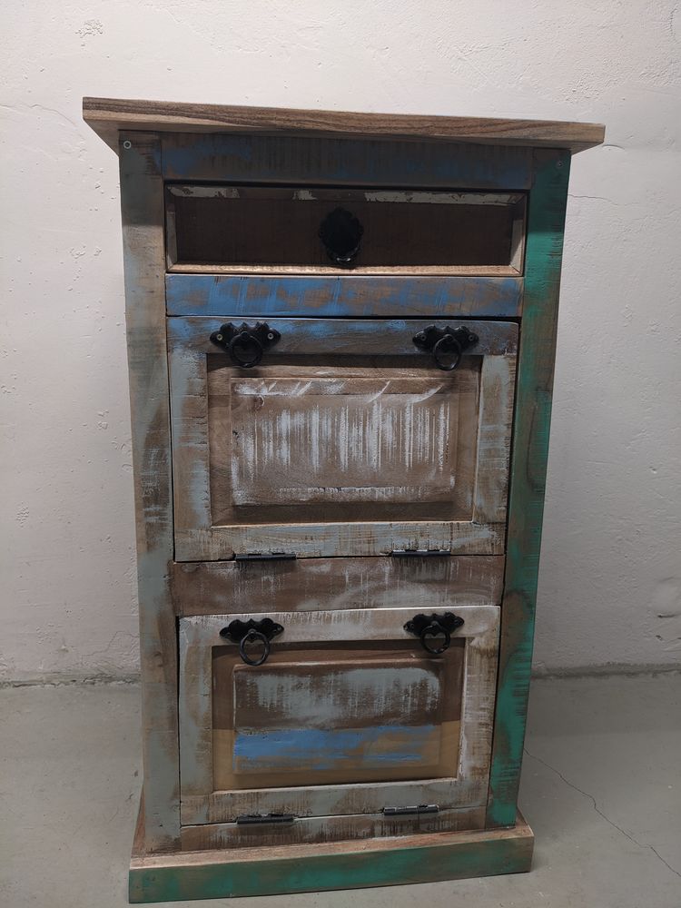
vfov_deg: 65.3
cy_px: 454
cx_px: 340
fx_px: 708
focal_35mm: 27
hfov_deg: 51.4
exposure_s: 1/33.3
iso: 63
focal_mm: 4.38
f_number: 1.73
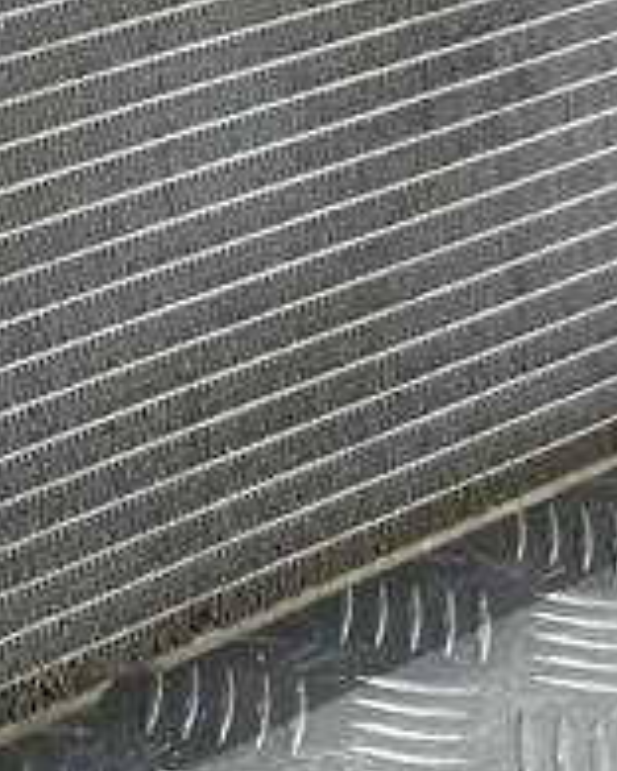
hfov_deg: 11.8
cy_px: -289
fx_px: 2922
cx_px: -103
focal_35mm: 128
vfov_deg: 14.3
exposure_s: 1/50
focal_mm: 4.6
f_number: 1.8
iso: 100
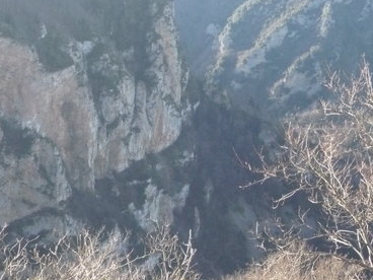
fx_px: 1088
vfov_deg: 14.6
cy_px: 72
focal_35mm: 101
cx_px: 150
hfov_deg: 19.4
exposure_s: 1/320
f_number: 5.2
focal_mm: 11
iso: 800
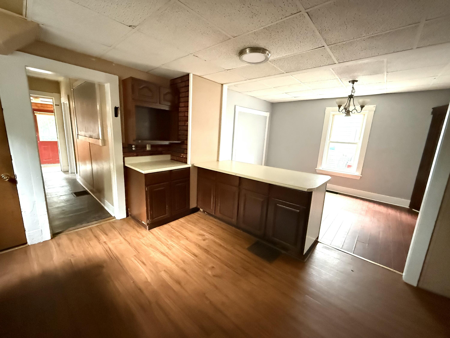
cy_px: 169
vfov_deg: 85.7
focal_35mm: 14
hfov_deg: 102.1
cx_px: 225
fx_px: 182
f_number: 2.2
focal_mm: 2.22
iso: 1600
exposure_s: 1/50
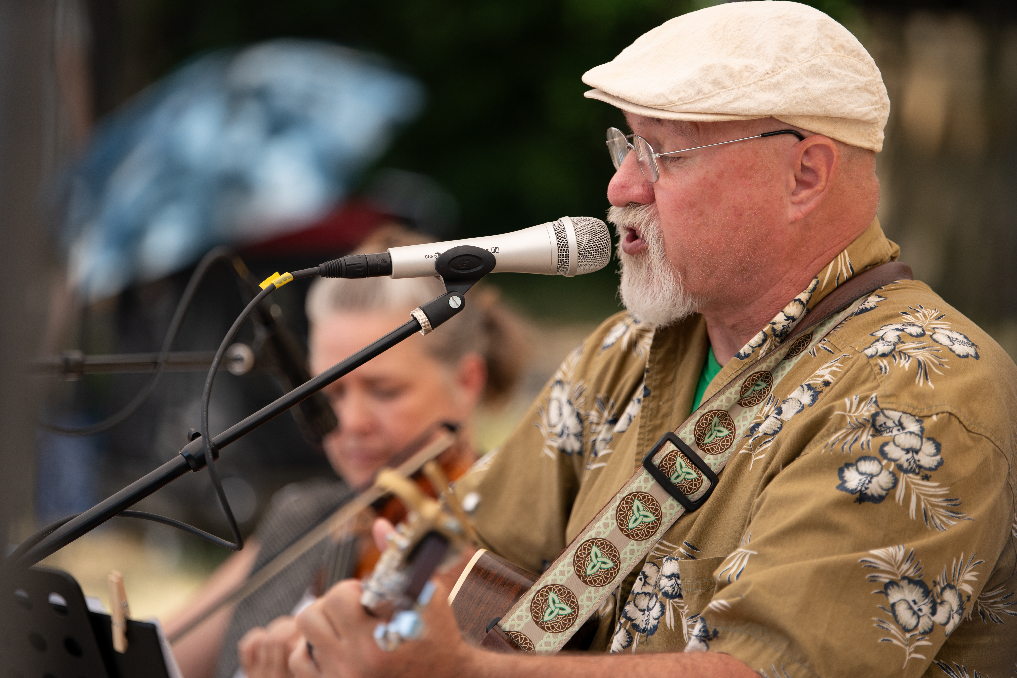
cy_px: 339
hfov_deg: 13.2
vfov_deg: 8.9
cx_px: 508
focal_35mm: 155
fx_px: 4378
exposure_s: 1/640
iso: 100
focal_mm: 155
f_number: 2.8
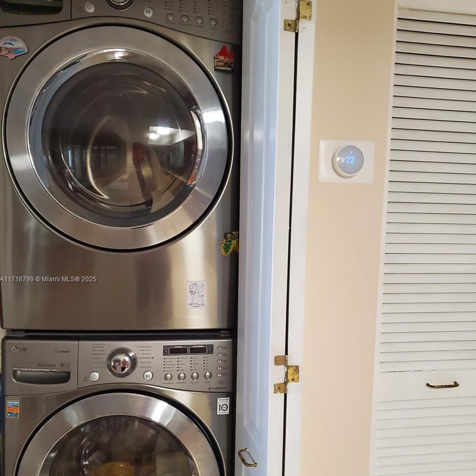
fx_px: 482
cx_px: 239
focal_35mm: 31
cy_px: 280
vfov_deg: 52.3
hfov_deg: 52.5
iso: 320
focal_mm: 4.3
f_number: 1.5
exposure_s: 1/40
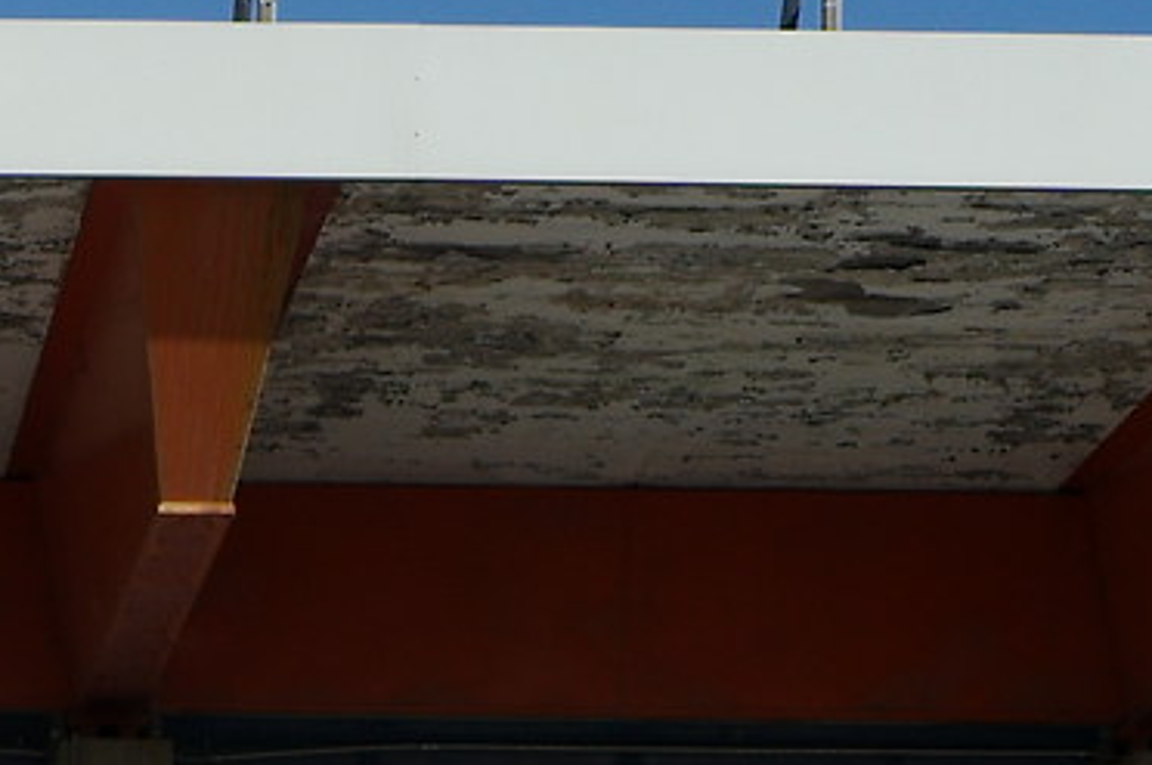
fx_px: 7222
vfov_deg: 5.6
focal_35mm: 226
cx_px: -254
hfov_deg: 9.0
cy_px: 2405
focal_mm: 35
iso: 160
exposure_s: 1/1000
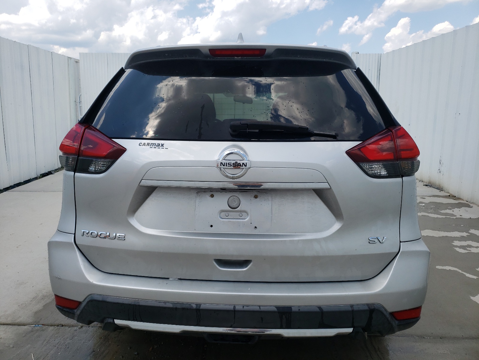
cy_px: 180
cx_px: 240
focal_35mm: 26
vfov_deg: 53.1
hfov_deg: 67.3
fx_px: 360
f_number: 1.5
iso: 50
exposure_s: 1/2500
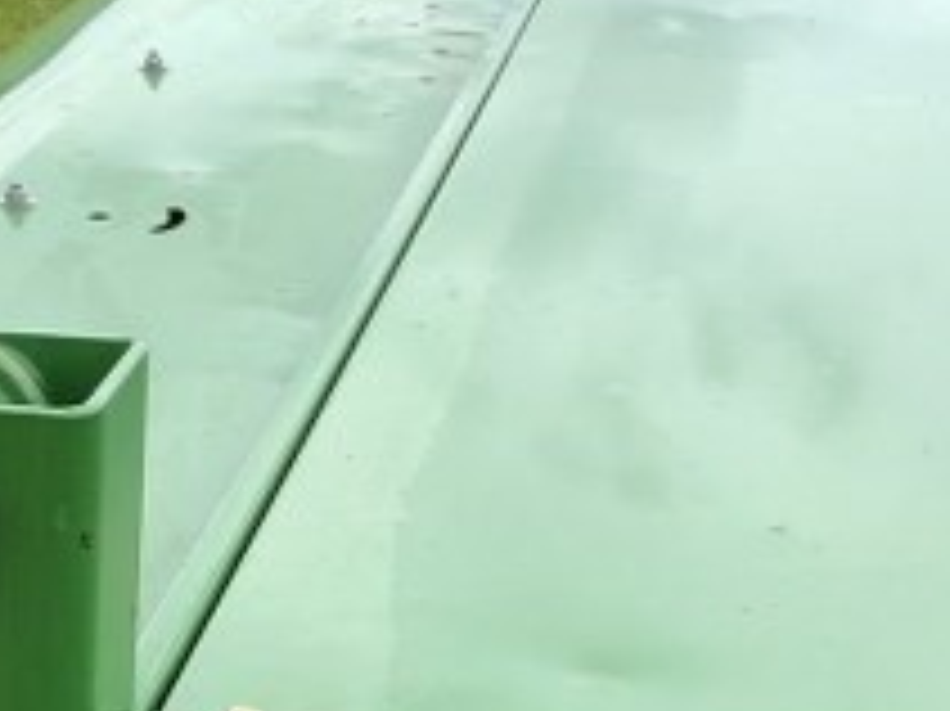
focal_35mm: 106
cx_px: 347
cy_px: 940
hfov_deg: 18.5
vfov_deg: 13.4
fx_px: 2907
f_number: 1.8
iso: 20
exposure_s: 1/417
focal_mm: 3.99
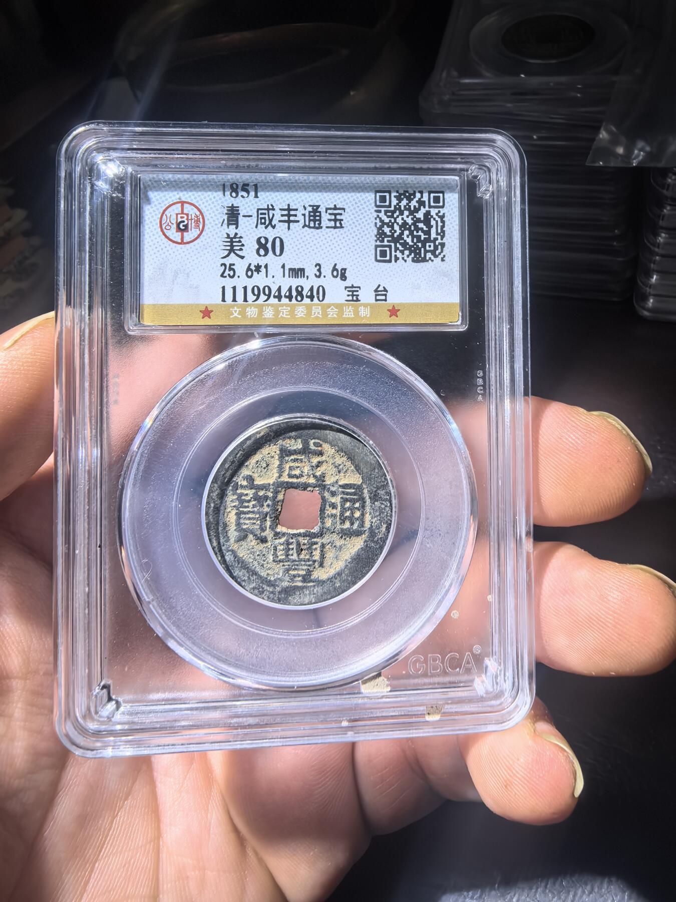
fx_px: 703
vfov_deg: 65.3
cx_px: 338
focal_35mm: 27
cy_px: 451
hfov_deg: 51.4
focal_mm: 1.95
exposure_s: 1/100
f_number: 2.2
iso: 64
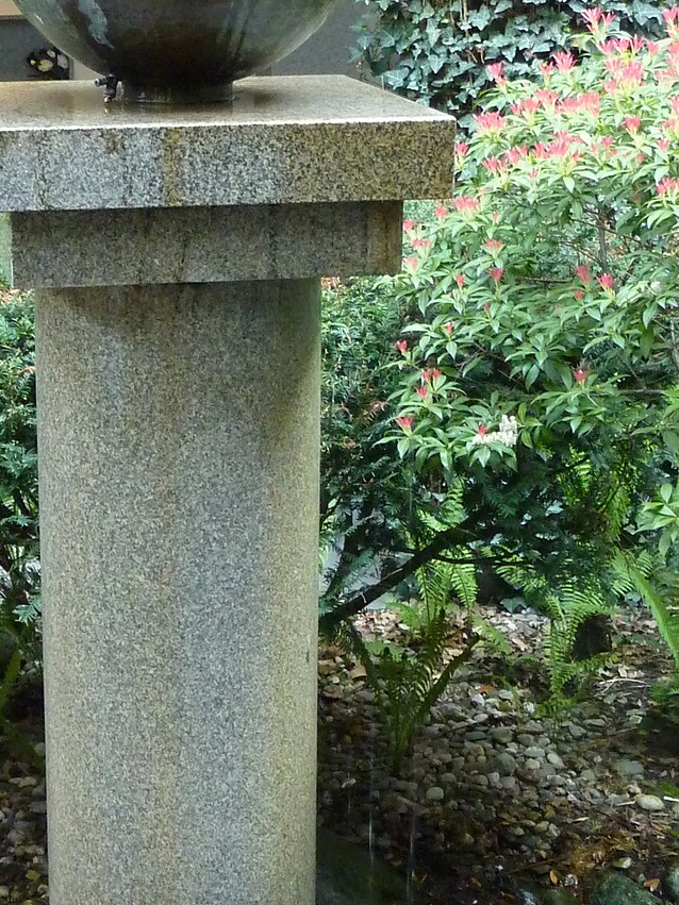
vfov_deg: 24.7
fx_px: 2067
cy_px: 471
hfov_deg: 18.5
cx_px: 167
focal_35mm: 79
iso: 400
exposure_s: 1/13
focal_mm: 5.7
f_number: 3.5
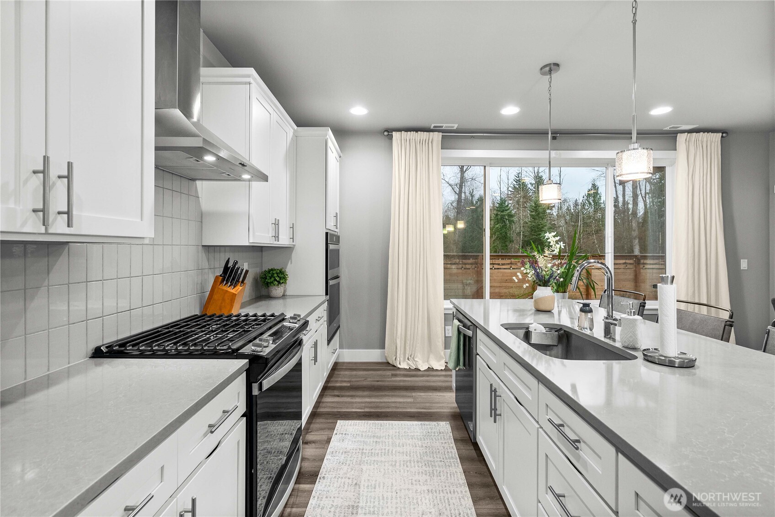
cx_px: 388
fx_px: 323
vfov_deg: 77.4
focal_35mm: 15
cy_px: 258
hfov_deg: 100.4
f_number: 7.1
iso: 1000
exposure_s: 1/5
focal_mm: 15
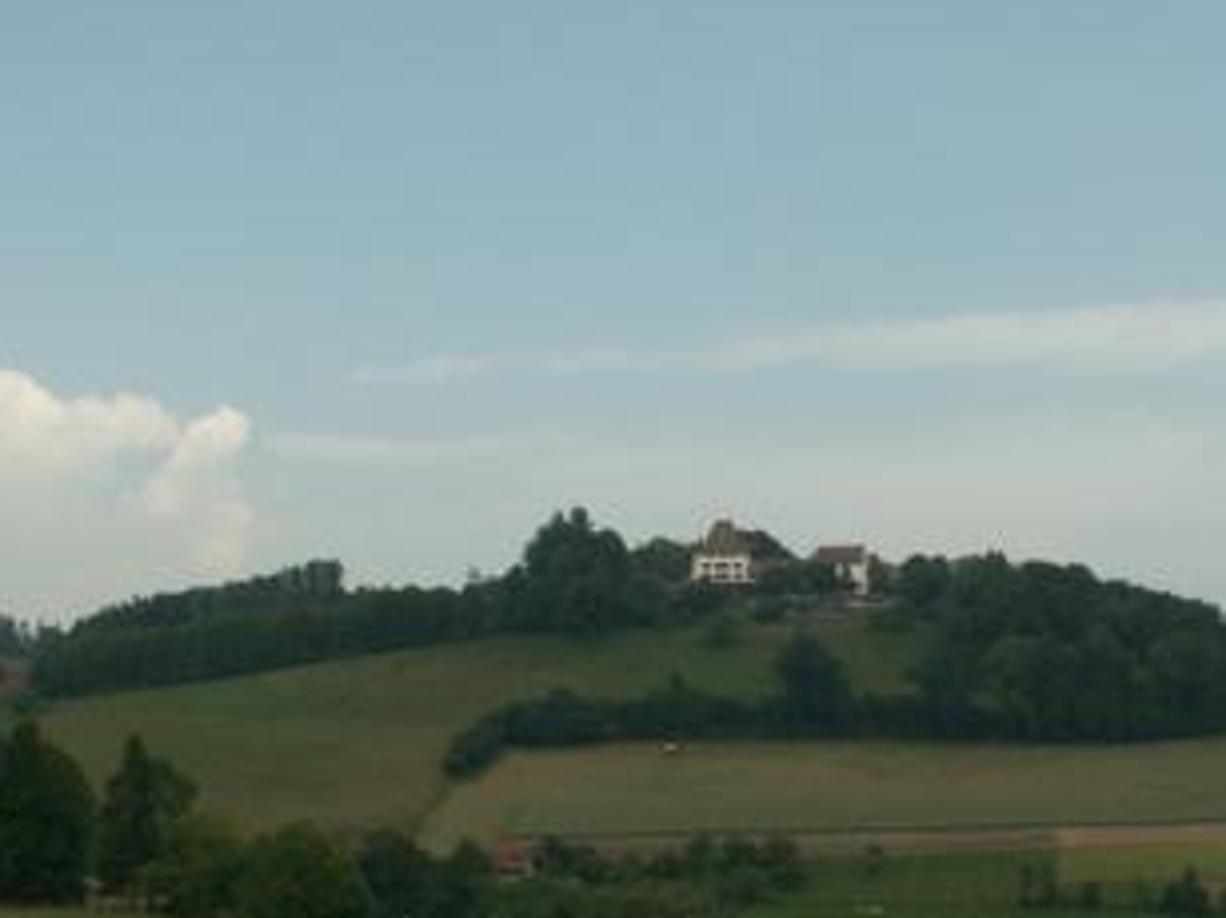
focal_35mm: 73
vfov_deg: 20.1
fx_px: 2584
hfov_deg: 26.6
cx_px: 755
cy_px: 563
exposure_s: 1/125
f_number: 8
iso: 50
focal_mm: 5.86
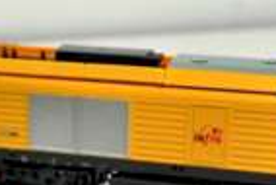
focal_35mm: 180
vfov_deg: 7.6
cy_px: 191
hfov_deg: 11.2
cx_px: -72
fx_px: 1381
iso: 400
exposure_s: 1/80
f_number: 10
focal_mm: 32
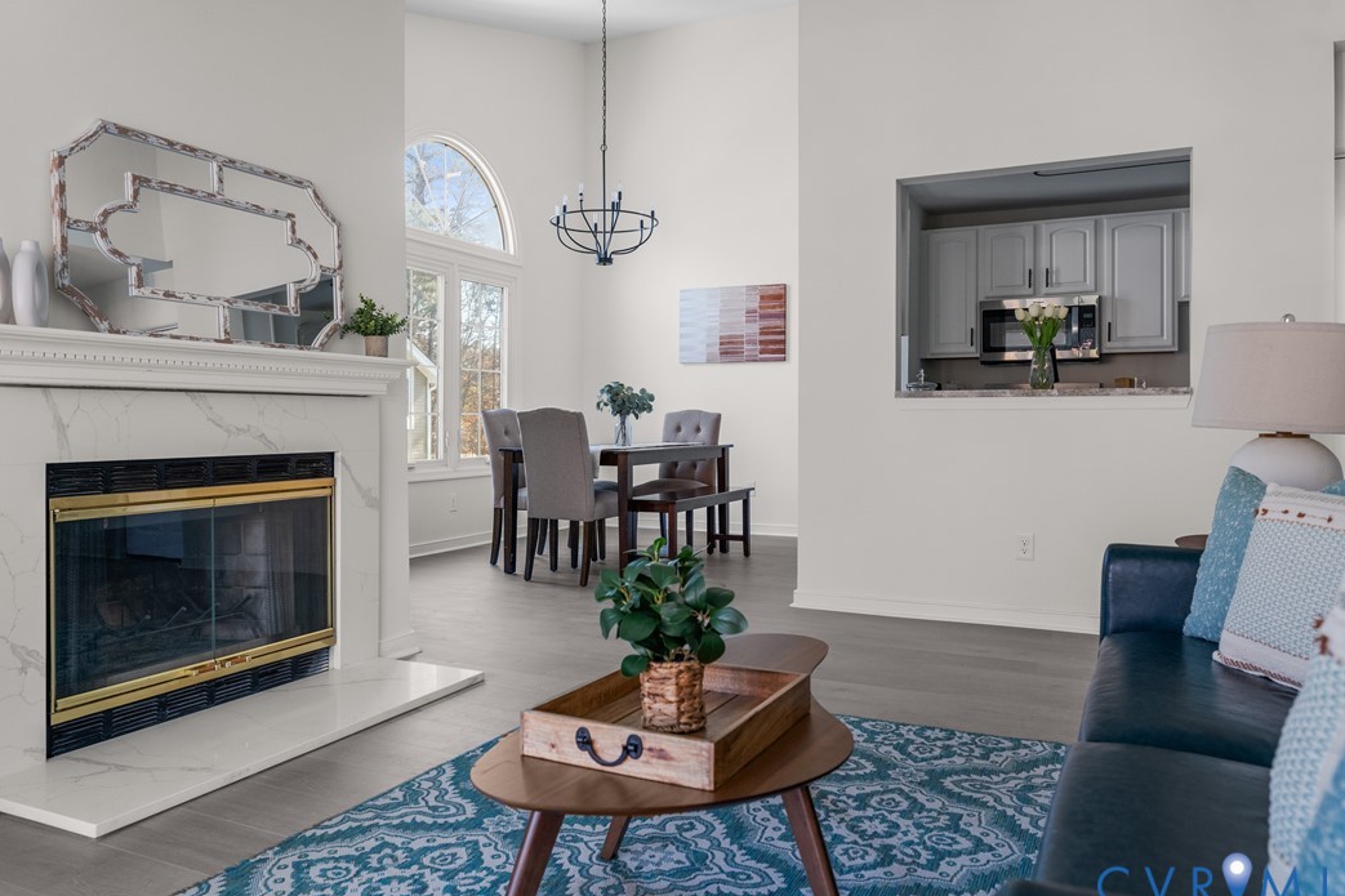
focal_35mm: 25
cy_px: 456
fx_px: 934
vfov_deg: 51.3
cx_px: 677
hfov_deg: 71.5
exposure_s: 1/50
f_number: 5
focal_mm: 24
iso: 1250
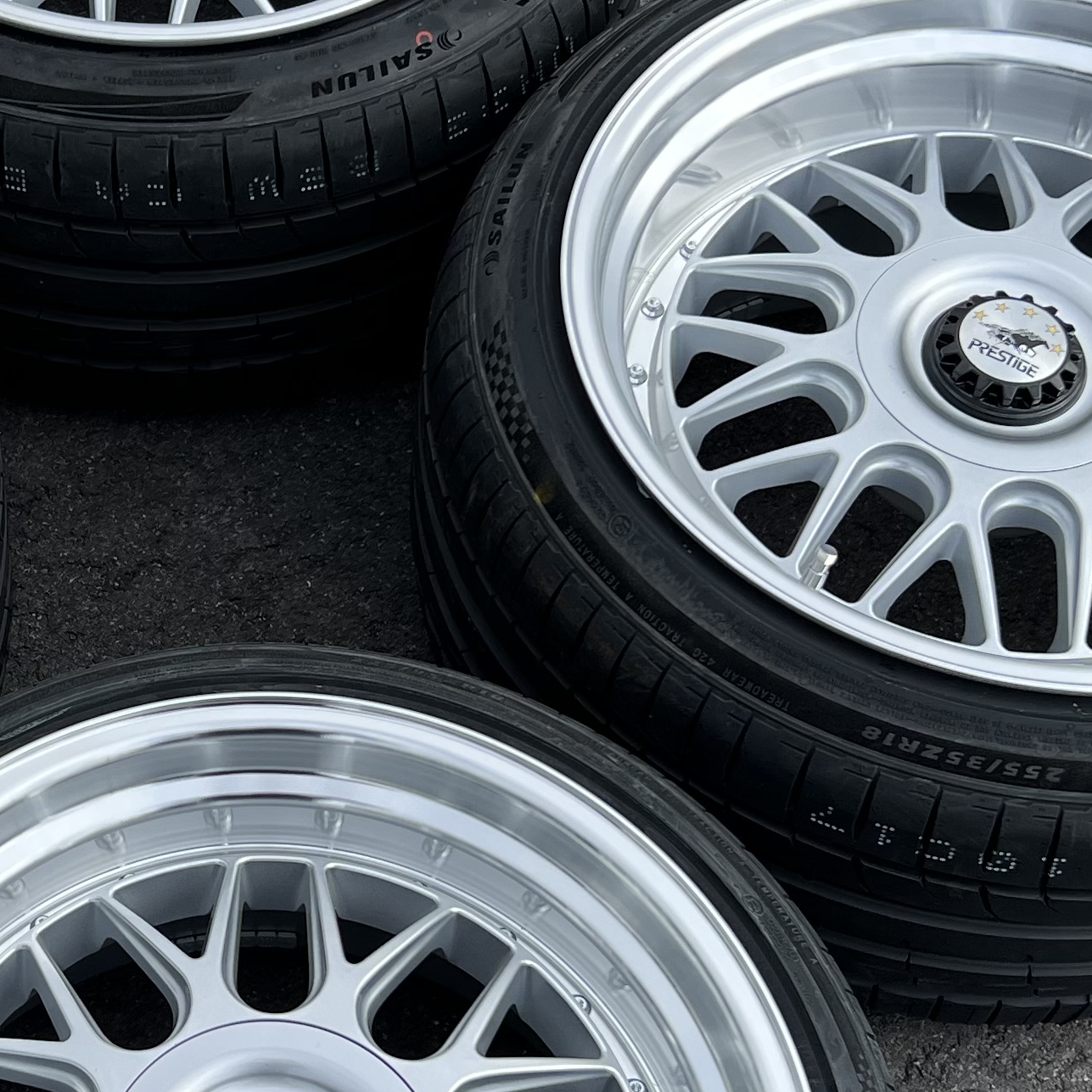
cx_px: 180
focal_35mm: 72
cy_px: 646
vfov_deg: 24.0
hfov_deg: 23.5
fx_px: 2570
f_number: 1.5
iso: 50
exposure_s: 1/3165
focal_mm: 5.7
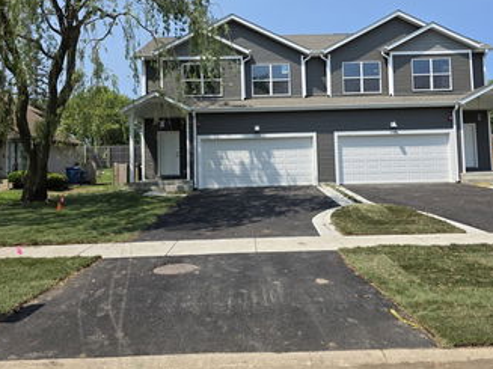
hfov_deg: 60.0
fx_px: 427
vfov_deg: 46.5
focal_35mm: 30
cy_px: 146
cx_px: 257
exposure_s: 1/5958
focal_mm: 6.3
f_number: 1.7
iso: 80
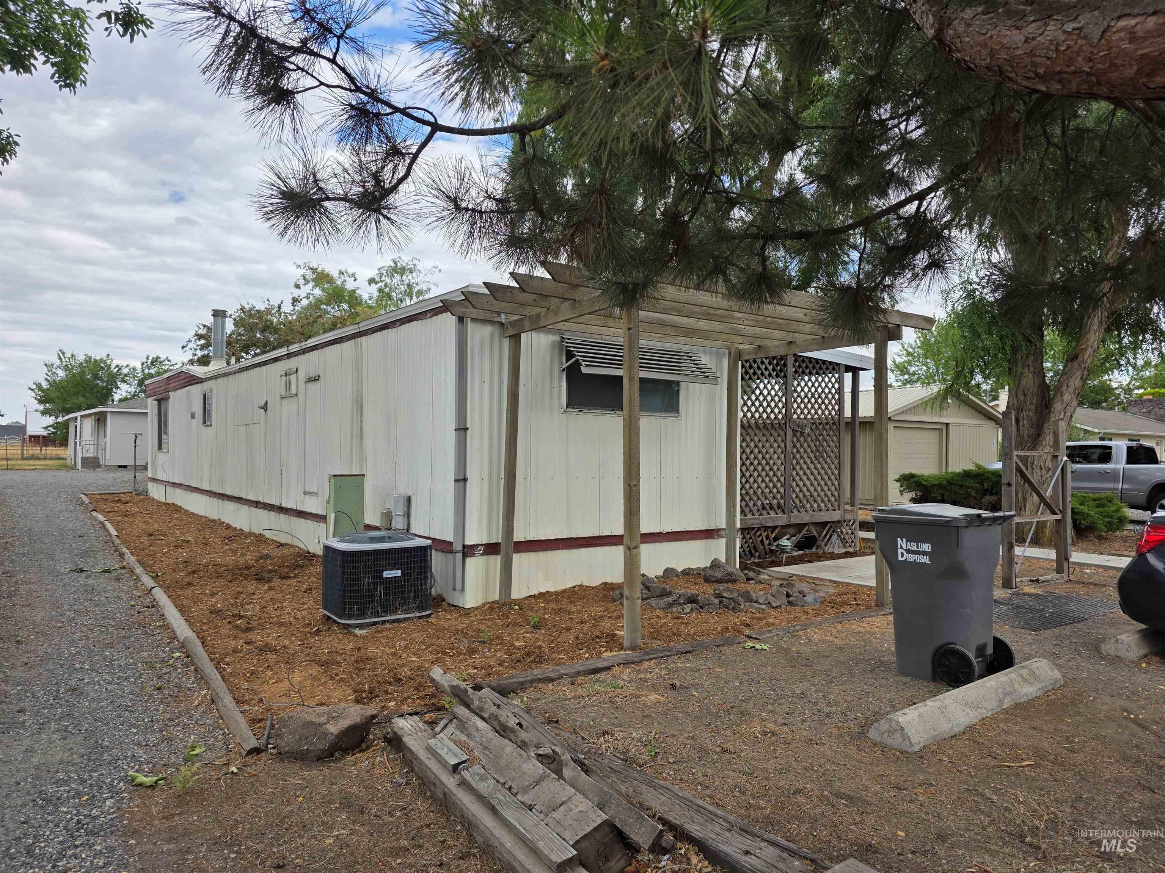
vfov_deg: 58.9
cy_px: 436
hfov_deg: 73.9
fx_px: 774
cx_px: 582
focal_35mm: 23
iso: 80
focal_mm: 6.3
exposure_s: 1/2417
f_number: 1.7
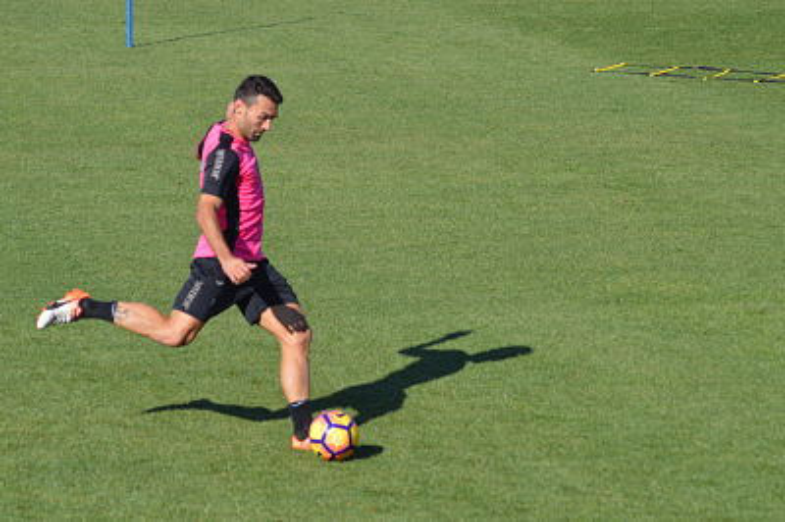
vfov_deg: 6.1
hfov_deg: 9.2
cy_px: 261
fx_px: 4902
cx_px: 392
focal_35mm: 225
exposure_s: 1/2000
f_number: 5.6
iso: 400
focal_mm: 150
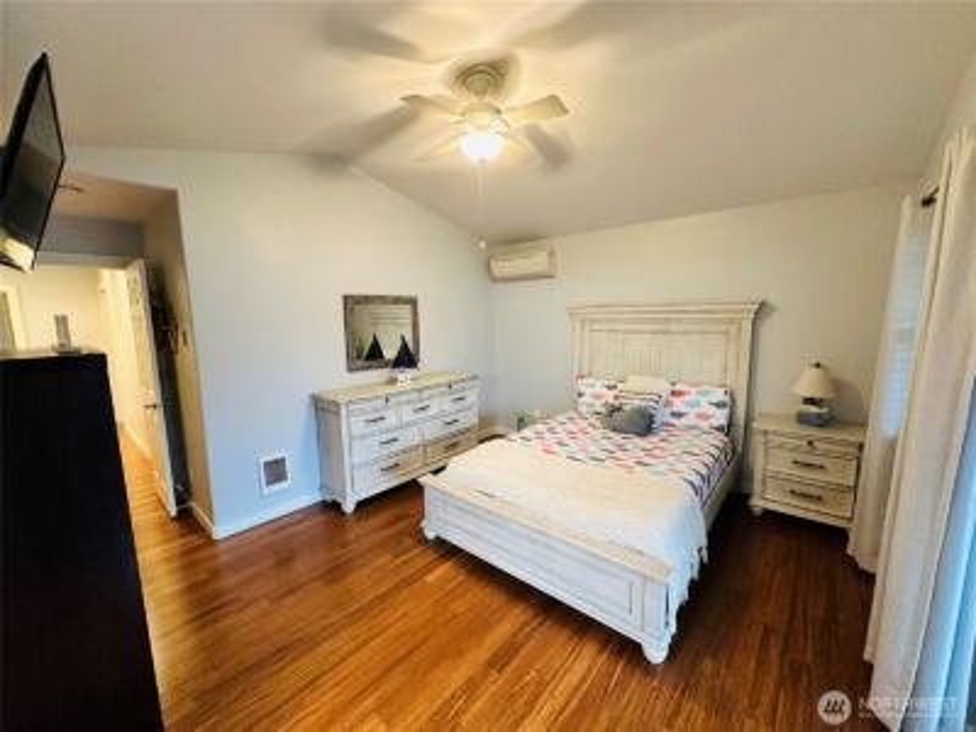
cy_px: 366
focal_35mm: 14
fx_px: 395
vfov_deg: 85.7
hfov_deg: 102.1
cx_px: 488
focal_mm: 2.22
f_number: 2.2
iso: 500
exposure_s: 1/60
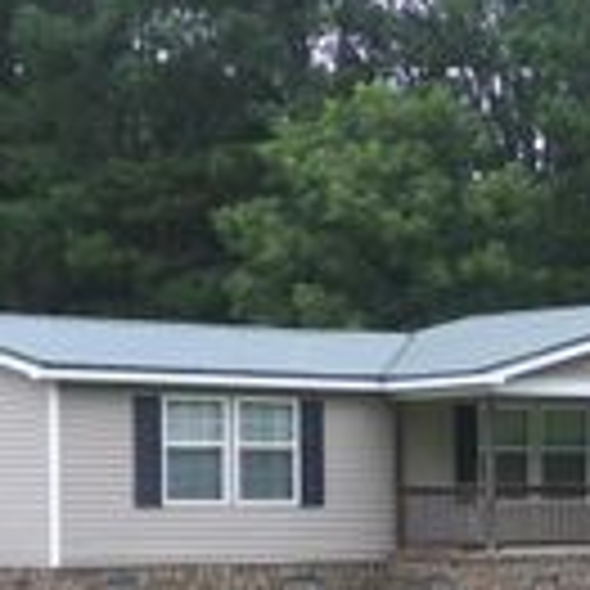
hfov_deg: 13.7
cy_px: 498
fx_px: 2410
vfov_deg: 13.9
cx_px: 658
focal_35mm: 125
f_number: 4
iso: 100
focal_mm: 6.6
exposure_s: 1/140
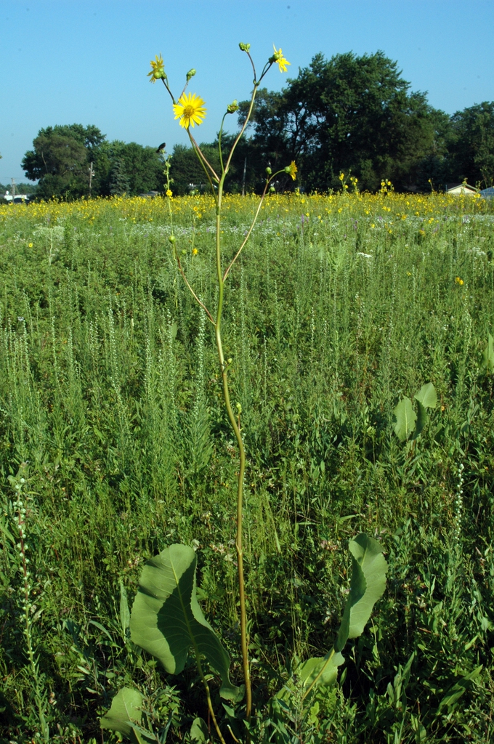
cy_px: 372
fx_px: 867
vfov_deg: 46.5
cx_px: 247
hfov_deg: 31.8
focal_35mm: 42
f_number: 16
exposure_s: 1/125
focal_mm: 28
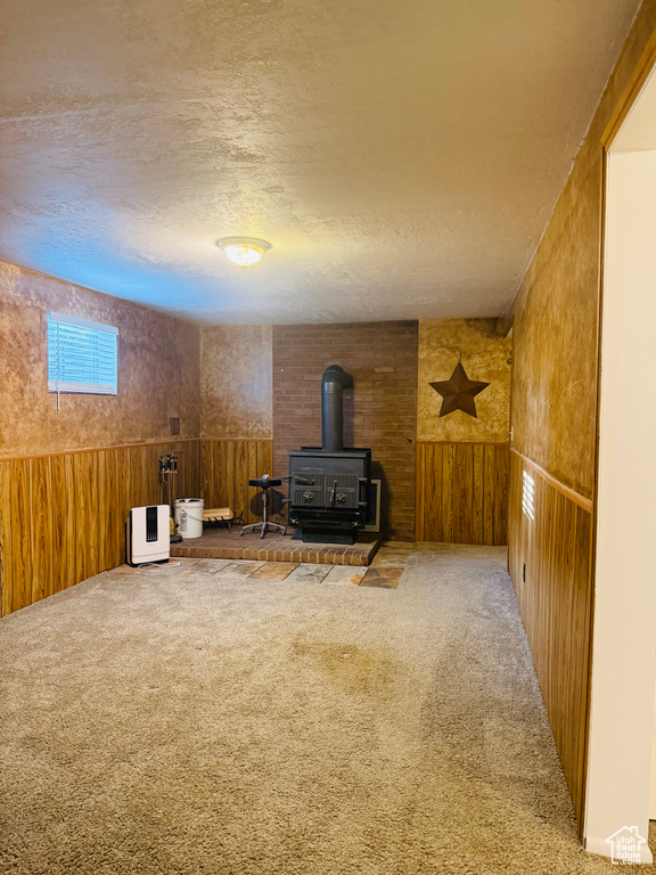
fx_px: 606
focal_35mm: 24
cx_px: 328
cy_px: 438
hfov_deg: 56.8
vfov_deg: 71.6
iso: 500
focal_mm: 6.76
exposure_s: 1/60
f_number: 1.78
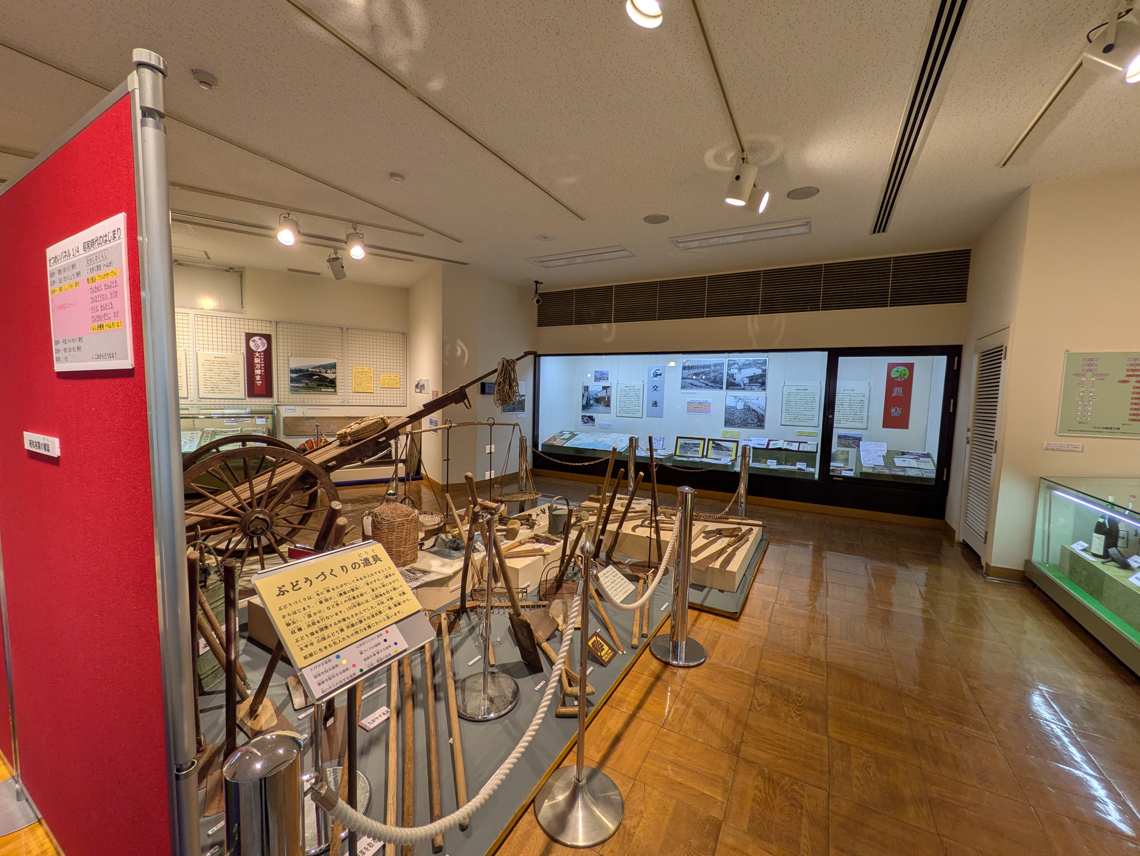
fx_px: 461
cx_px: 570
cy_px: 428
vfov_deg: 85.7
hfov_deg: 102.0
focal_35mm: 14
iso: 54
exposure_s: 1/24
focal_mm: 1.83
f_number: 2.2
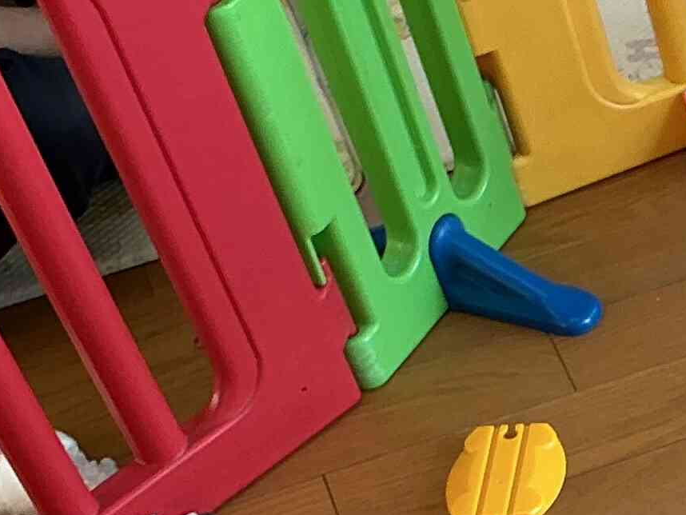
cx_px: 1281
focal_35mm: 109
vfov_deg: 13.3
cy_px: 583
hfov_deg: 15.3
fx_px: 2161
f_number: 1.8
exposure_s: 1/120
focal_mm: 3
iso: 32
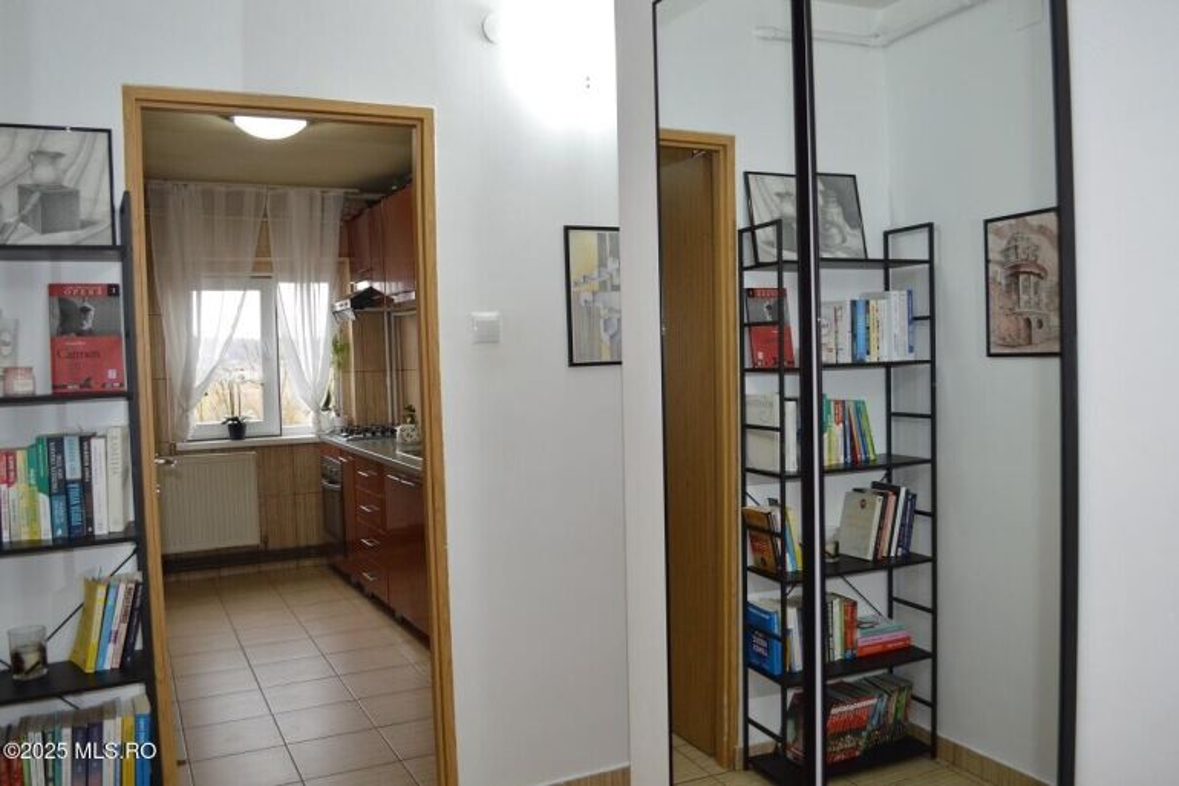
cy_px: 393
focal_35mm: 27
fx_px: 884
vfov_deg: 47.9
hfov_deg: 67.4
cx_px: 590
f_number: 4
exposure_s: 1/100
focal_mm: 18
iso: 400
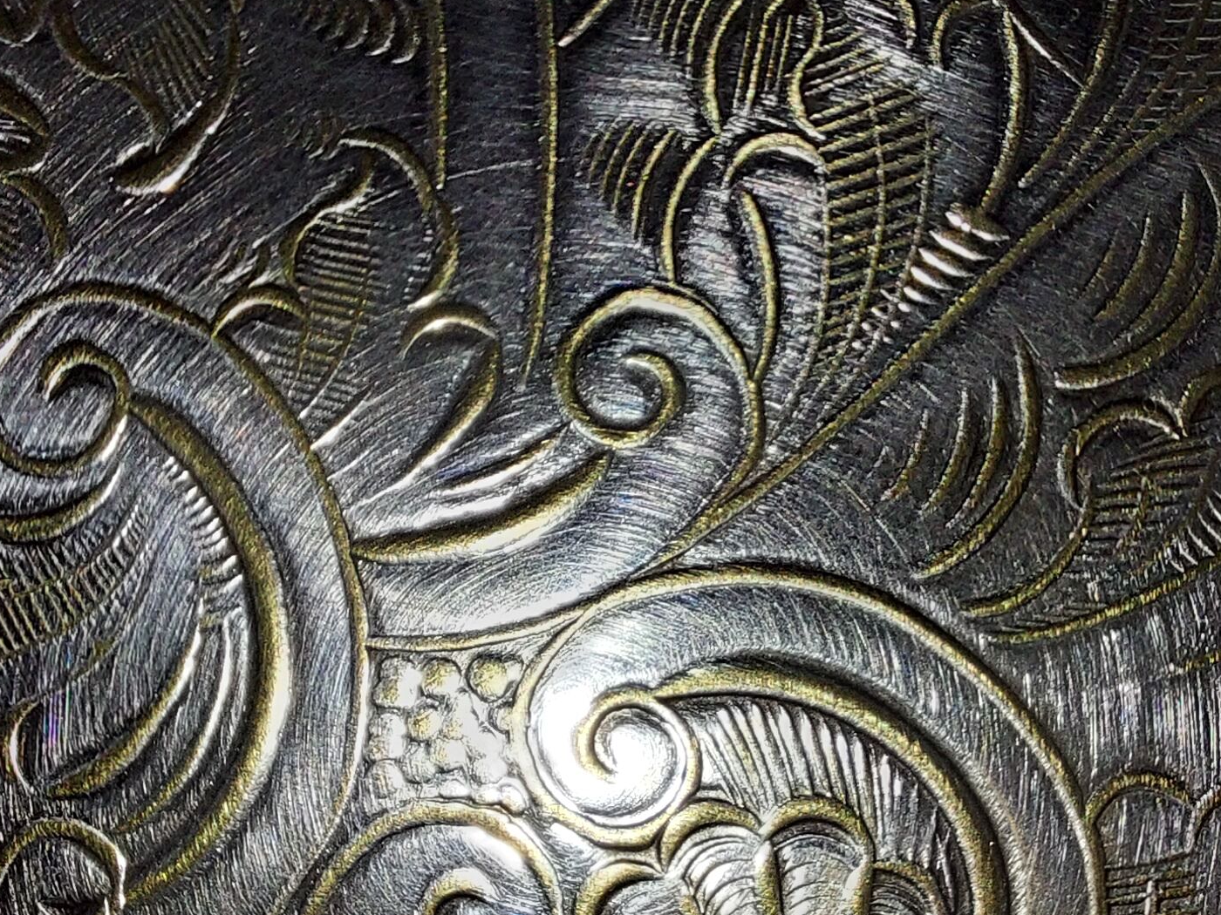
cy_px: 640
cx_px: 638
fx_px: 1623
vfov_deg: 31.2
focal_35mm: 46
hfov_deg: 41.2
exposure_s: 1/1802
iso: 50
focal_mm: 2.13
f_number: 2.4
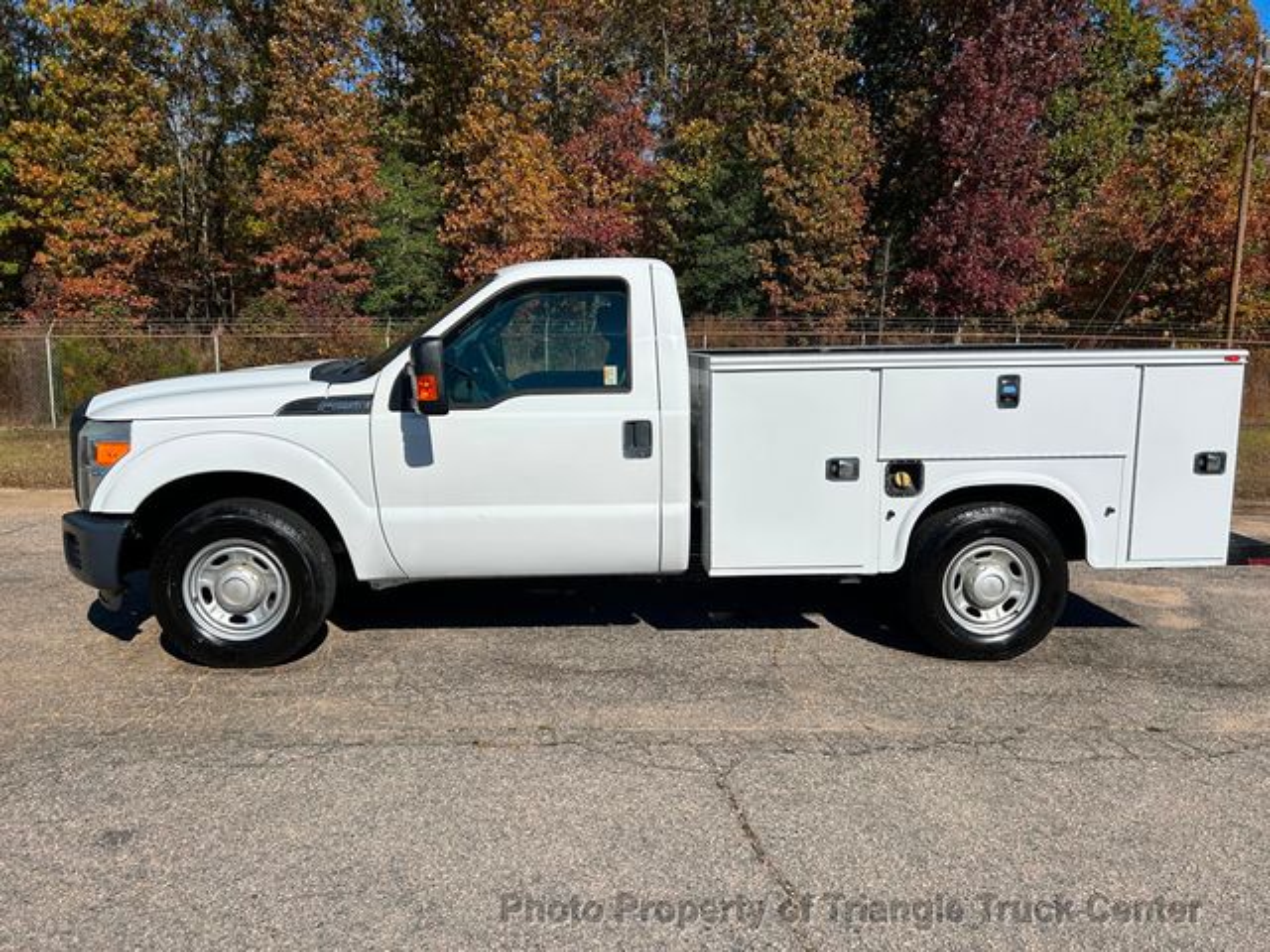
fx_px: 954
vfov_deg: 53.1
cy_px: 476
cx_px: 635
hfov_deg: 67.3
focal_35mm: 26
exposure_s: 1/10309
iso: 50
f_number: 1.5
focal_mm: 5.7
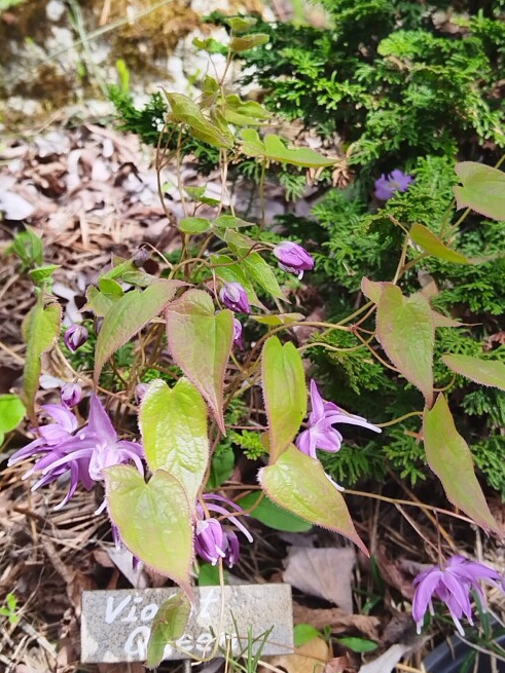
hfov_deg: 27.0
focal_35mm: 54
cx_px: 253
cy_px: 341
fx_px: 1051
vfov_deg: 35.5
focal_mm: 4.95
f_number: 1.9
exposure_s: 1/161
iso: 100
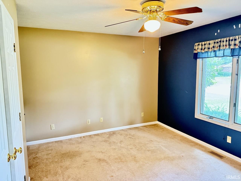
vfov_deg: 56.8
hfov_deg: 71.6
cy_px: 90
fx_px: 167
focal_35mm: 24
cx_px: 120
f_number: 1.78
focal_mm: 6.76
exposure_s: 1/30
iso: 800
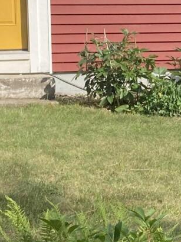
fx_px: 955
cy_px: 75
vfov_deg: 14.4
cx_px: 187
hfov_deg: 10.7
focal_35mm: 137
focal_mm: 3.99
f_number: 1.8
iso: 20
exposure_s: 1/1453
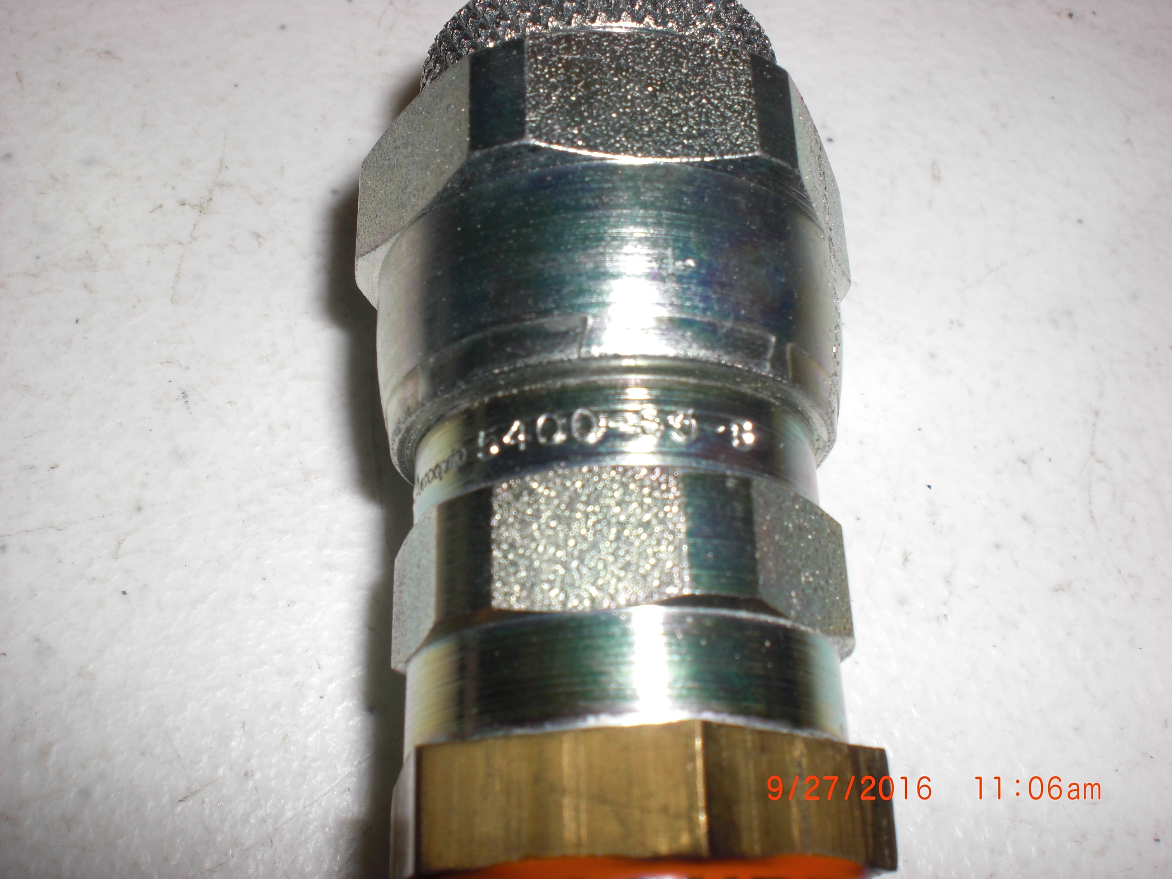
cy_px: 440
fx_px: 1287
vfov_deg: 37.7
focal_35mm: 38
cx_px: 586
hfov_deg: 49.0
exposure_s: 1/60
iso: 64
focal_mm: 6.3
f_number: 5.6
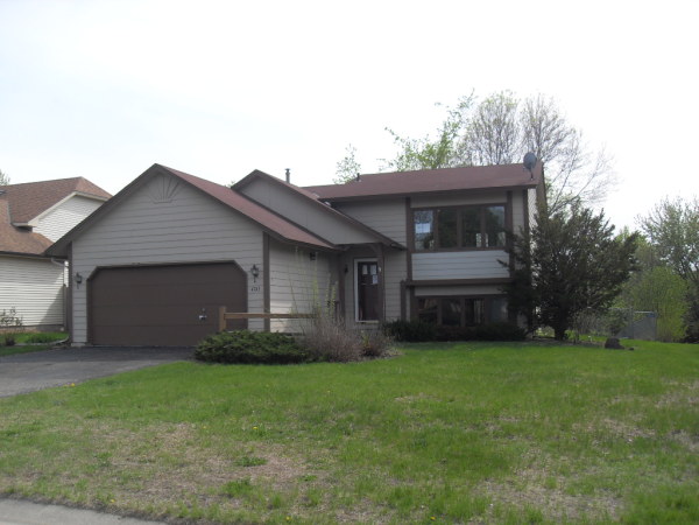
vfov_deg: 41.8
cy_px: 262
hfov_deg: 54.0
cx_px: 350
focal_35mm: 34
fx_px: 687
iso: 80
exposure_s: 1/125
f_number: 7
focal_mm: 6.3
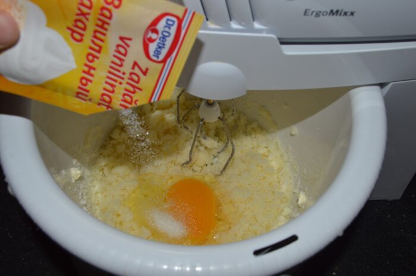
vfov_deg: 36.8
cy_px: 138
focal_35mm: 36
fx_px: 416
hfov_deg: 53.2
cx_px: 208
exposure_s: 1/60
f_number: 8
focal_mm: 24
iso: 100
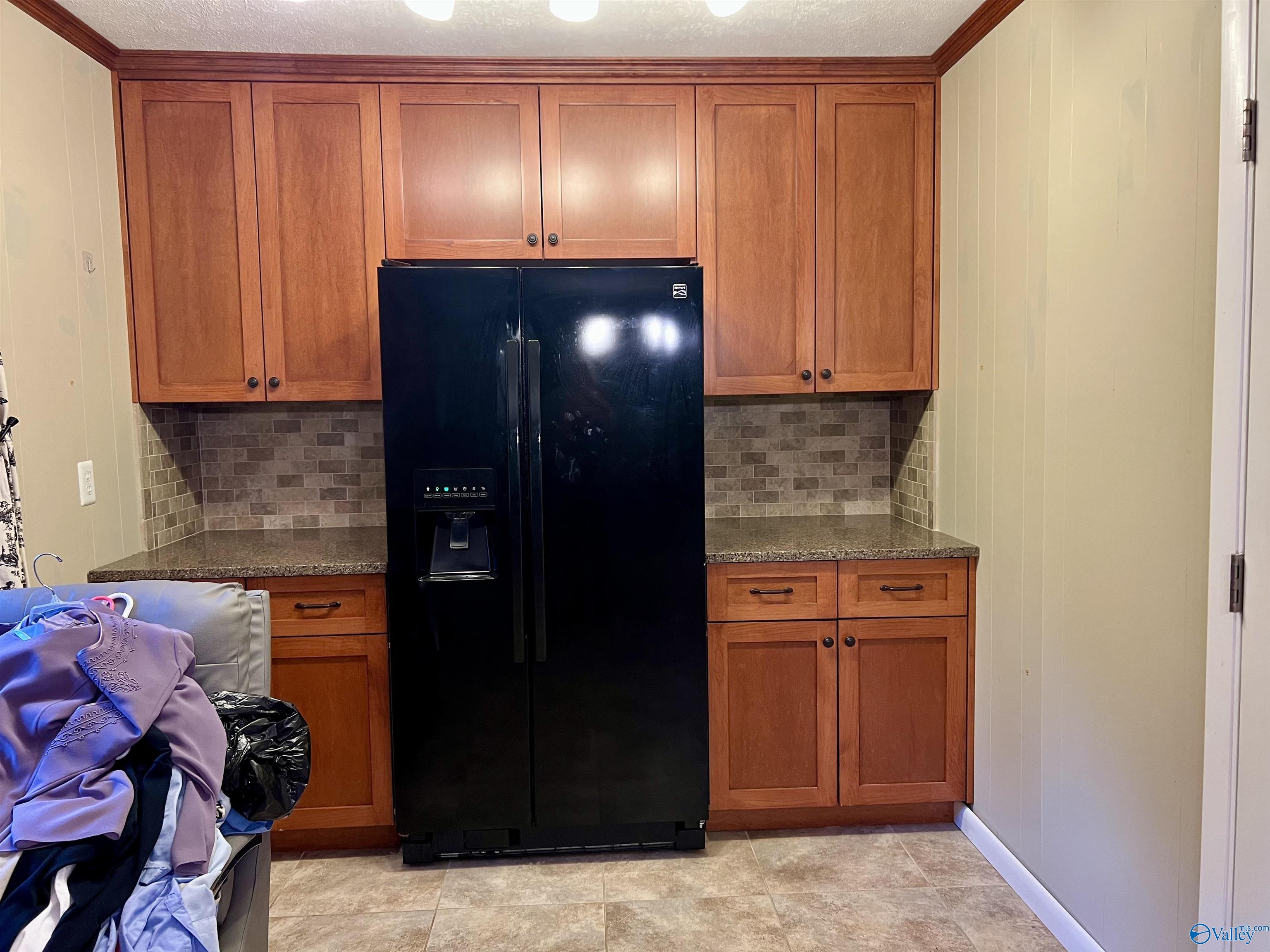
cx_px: 635
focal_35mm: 26
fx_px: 954
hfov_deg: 67.3
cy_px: 476
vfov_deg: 53.1
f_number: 1.5
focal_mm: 5.7
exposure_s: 1/60
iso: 200
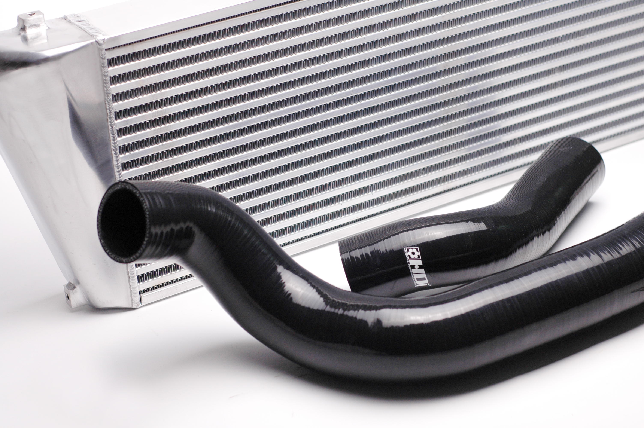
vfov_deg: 18.1
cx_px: 322
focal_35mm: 75
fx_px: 1340
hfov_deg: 27.0
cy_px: 214
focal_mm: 50
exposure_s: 1/60
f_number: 4
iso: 200
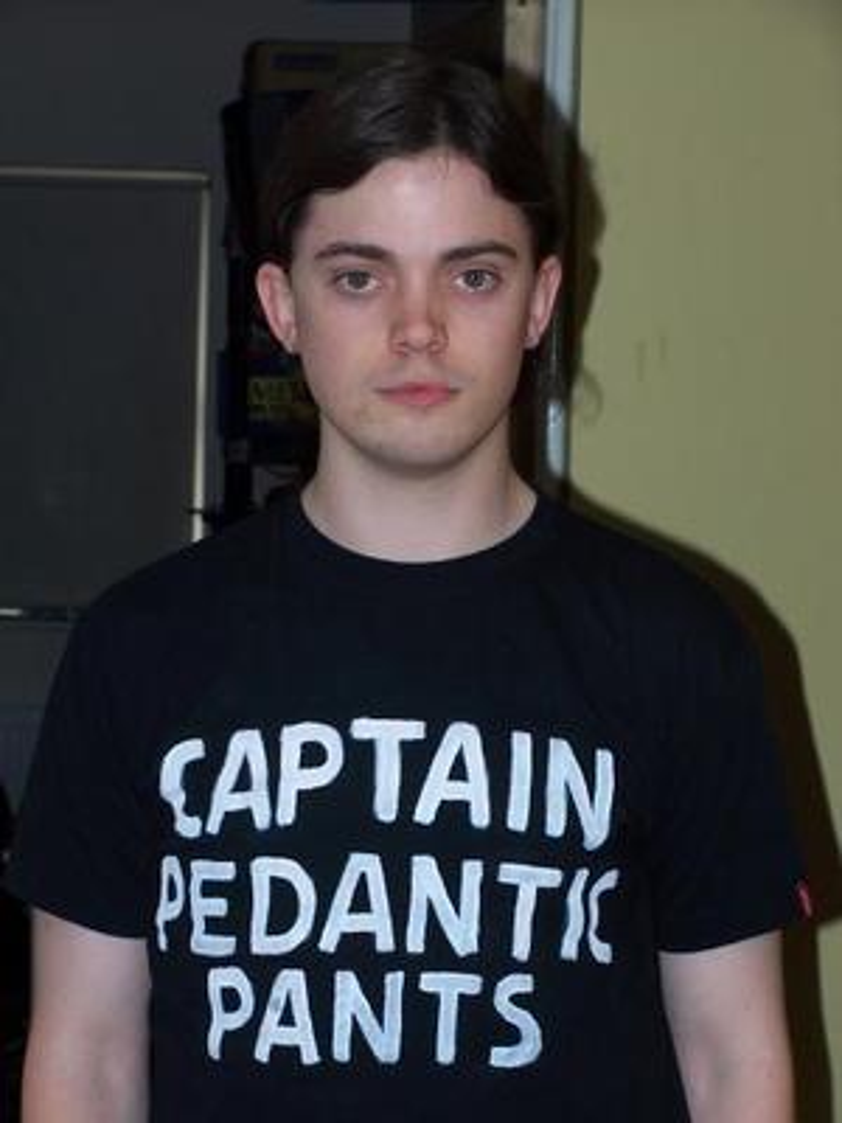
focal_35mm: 117
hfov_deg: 12.7
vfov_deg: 16.8
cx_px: 421
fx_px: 3795
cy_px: 562
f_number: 3.2
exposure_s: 1/90
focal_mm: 19.4
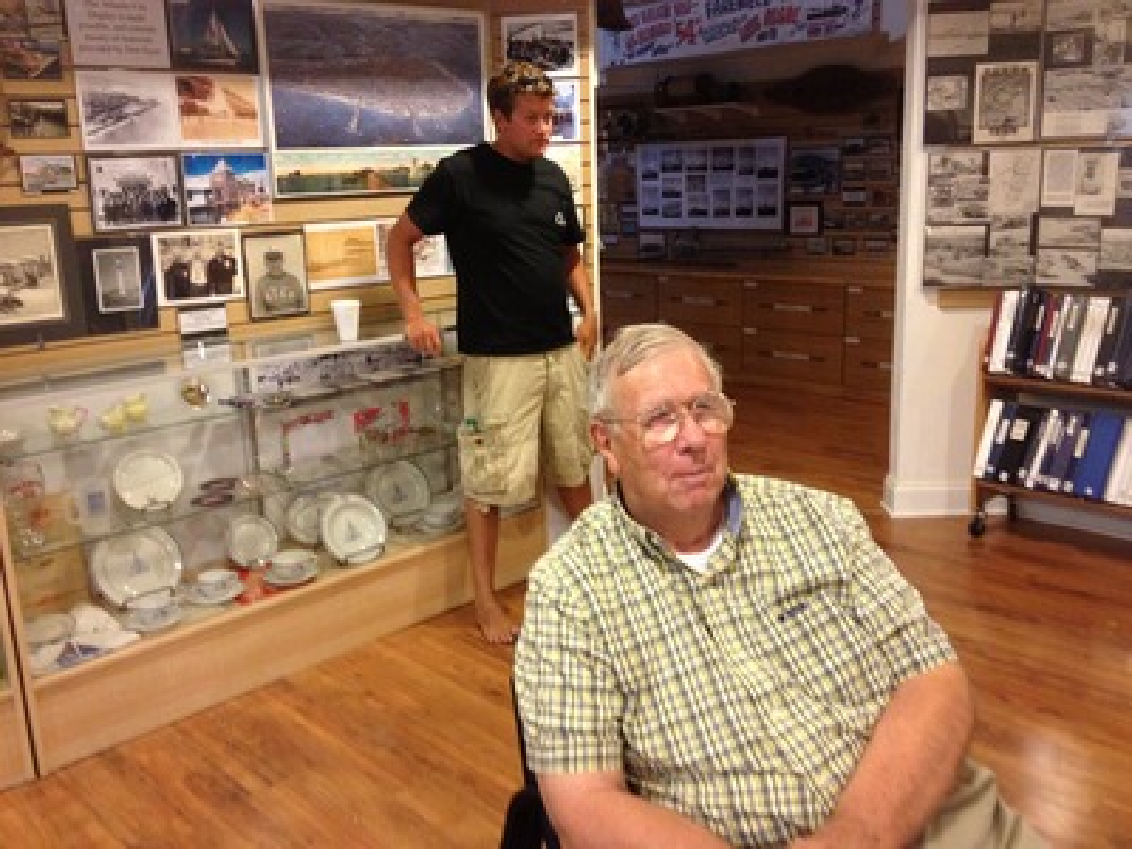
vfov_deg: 40.7
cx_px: 566
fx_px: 1145
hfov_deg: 52.6
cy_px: 424
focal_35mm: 35
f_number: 2.4
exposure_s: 1/20
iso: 250
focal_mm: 4.28
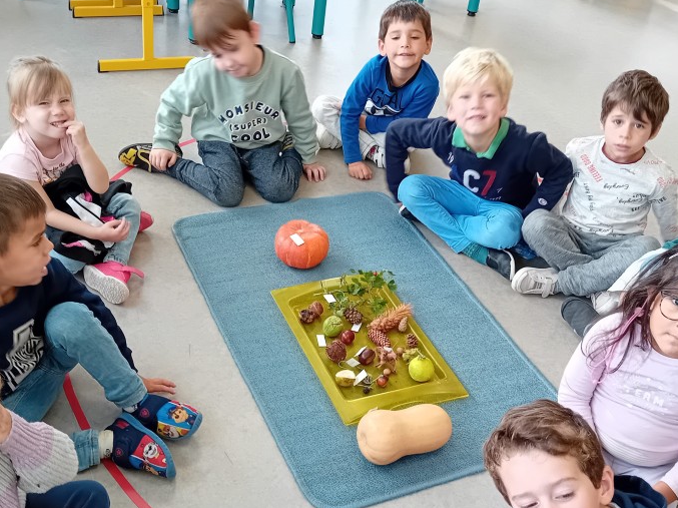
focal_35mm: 41
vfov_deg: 34.9
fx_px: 803
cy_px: 321
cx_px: 341
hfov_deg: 45.8
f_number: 1.8
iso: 160
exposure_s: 1/30.3
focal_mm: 3.98
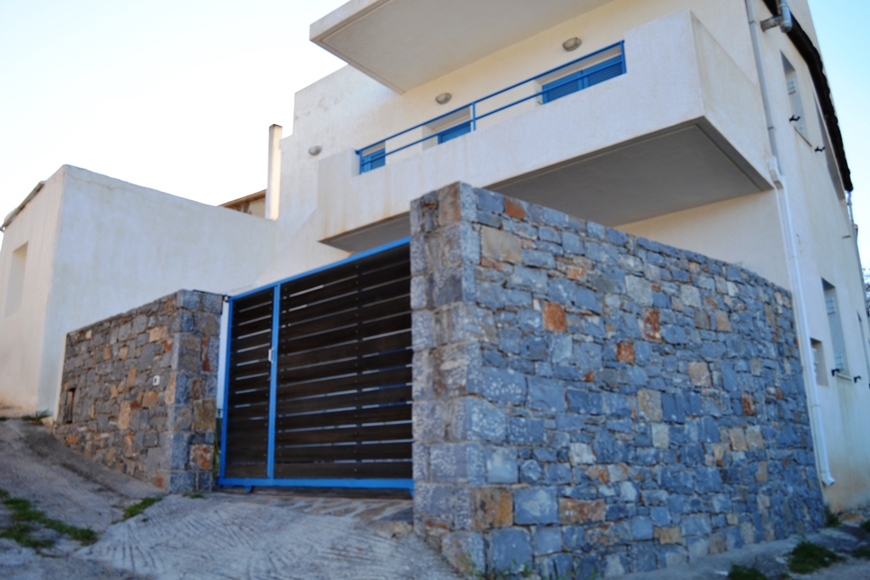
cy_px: 290
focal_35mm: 27
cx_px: 435
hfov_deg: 67.4
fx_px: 653
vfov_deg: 47.9
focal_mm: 18
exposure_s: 1/200
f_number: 5.6
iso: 100
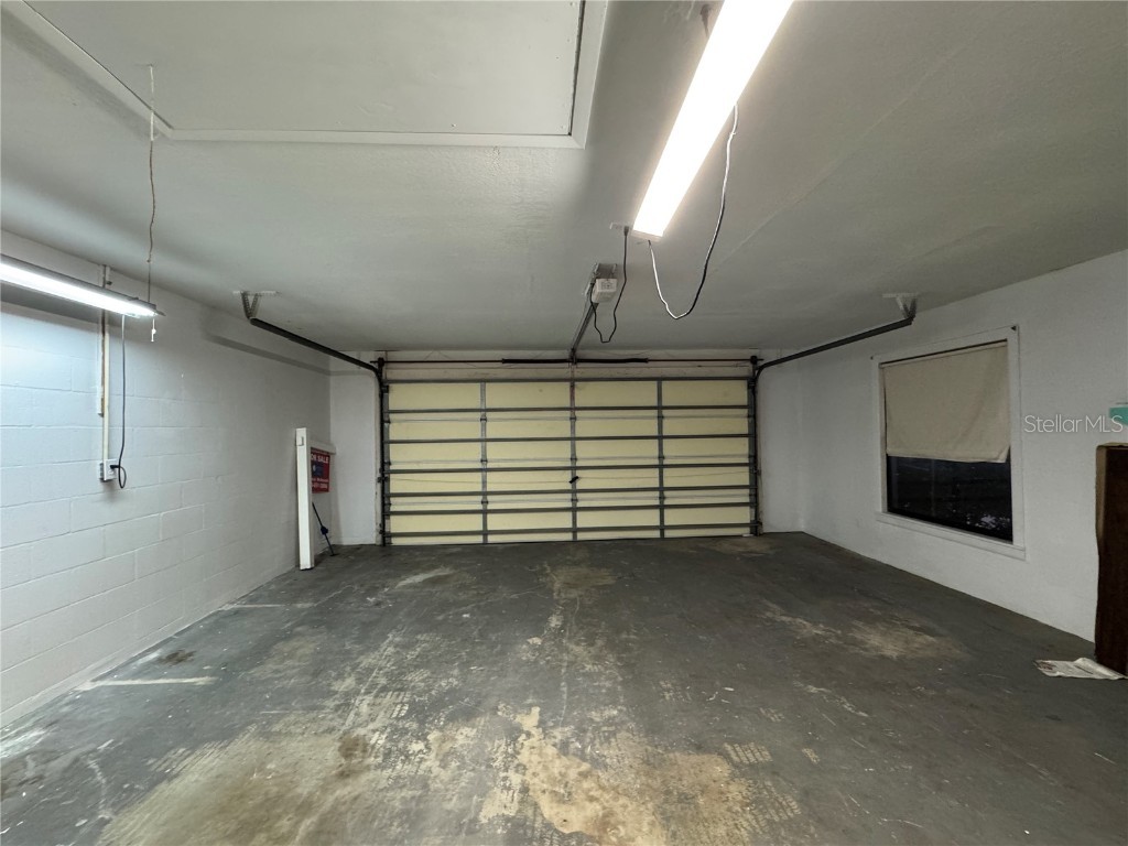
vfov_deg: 85.7
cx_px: 564
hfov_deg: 102.1
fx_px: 456
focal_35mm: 14
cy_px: 423
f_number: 2.2
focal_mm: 2.22
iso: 640
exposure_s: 1/60
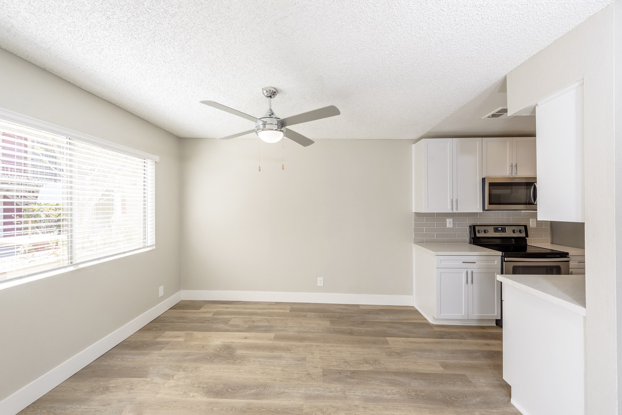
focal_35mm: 14
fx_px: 242
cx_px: 311
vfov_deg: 81.3
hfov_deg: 104.2
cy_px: 208
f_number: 8
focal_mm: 14
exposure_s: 1/30
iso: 200
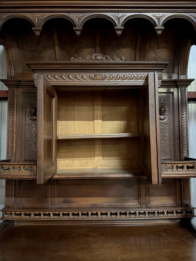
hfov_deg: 56.8
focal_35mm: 24
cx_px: 98
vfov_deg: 71.6
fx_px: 181
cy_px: 130
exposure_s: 1/25
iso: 1250
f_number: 1.78
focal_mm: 6.76
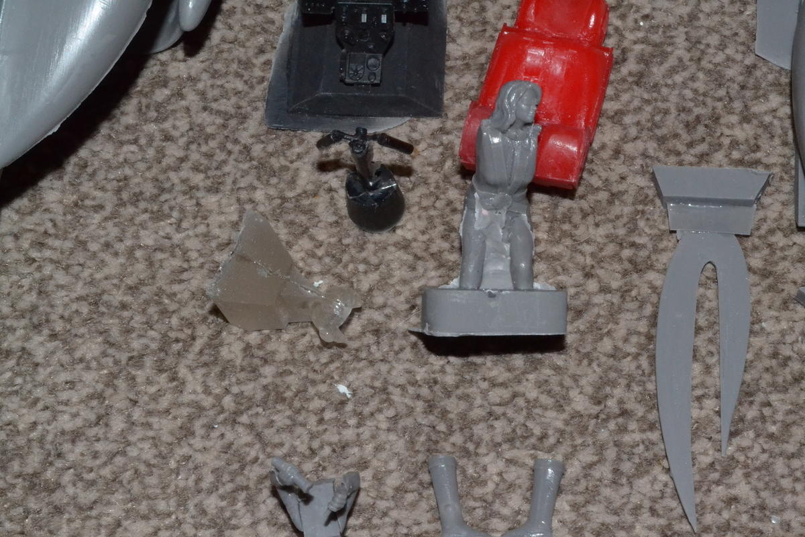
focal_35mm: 82
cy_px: 268
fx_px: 1845
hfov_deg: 24.6
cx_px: 402
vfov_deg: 16.6
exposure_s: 1/60
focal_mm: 55
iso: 3200
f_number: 25
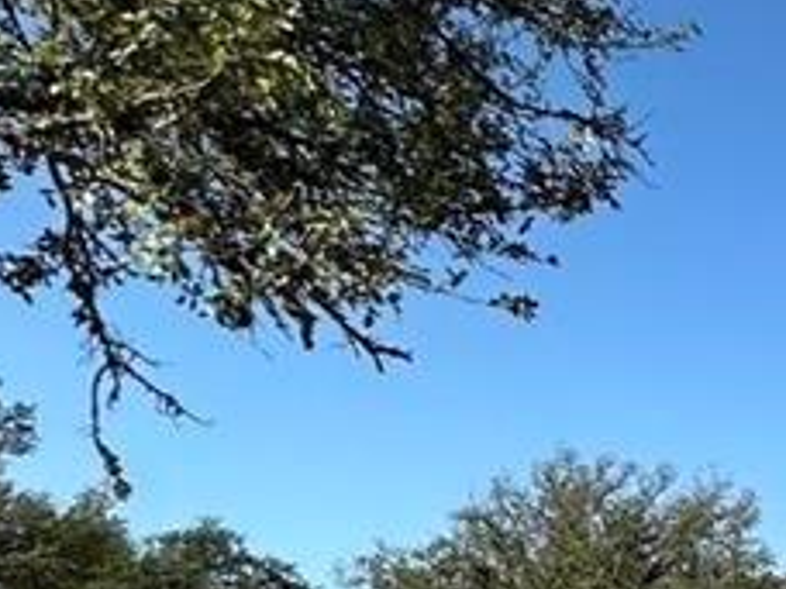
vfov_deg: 20.9
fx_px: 1430
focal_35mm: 63
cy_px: 796
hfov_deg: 21.2
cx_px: 1396
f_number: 2.2
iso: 40
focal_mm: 2.22
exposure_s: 1/1473
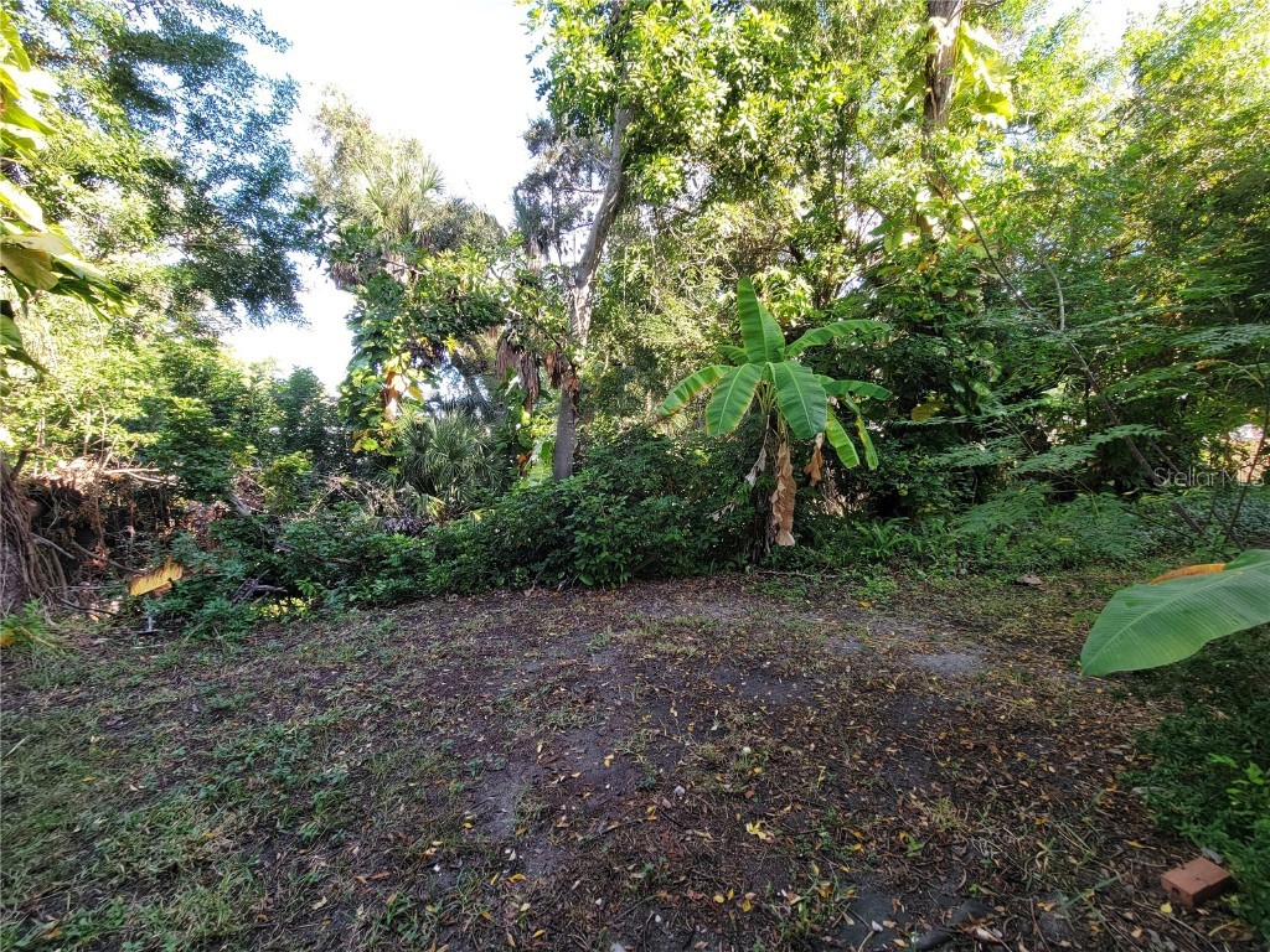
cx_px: 635
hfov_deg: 106.2
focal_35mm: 13
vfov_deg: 89.9
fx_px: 477
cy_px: 476
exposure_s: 1/120
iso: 50
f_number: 2.2
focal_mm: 2.2
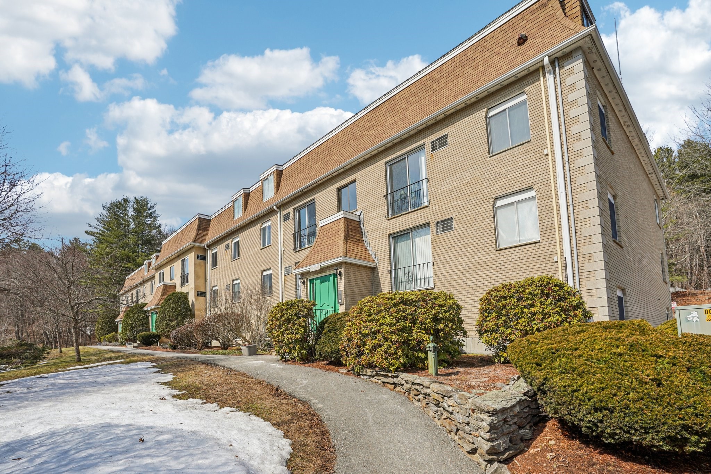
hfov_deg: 96.7
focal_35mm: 16
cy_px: 237
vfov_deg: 73.7
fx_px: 316
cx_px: 356
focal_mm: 16
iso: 100
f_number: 8
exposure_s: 1/250
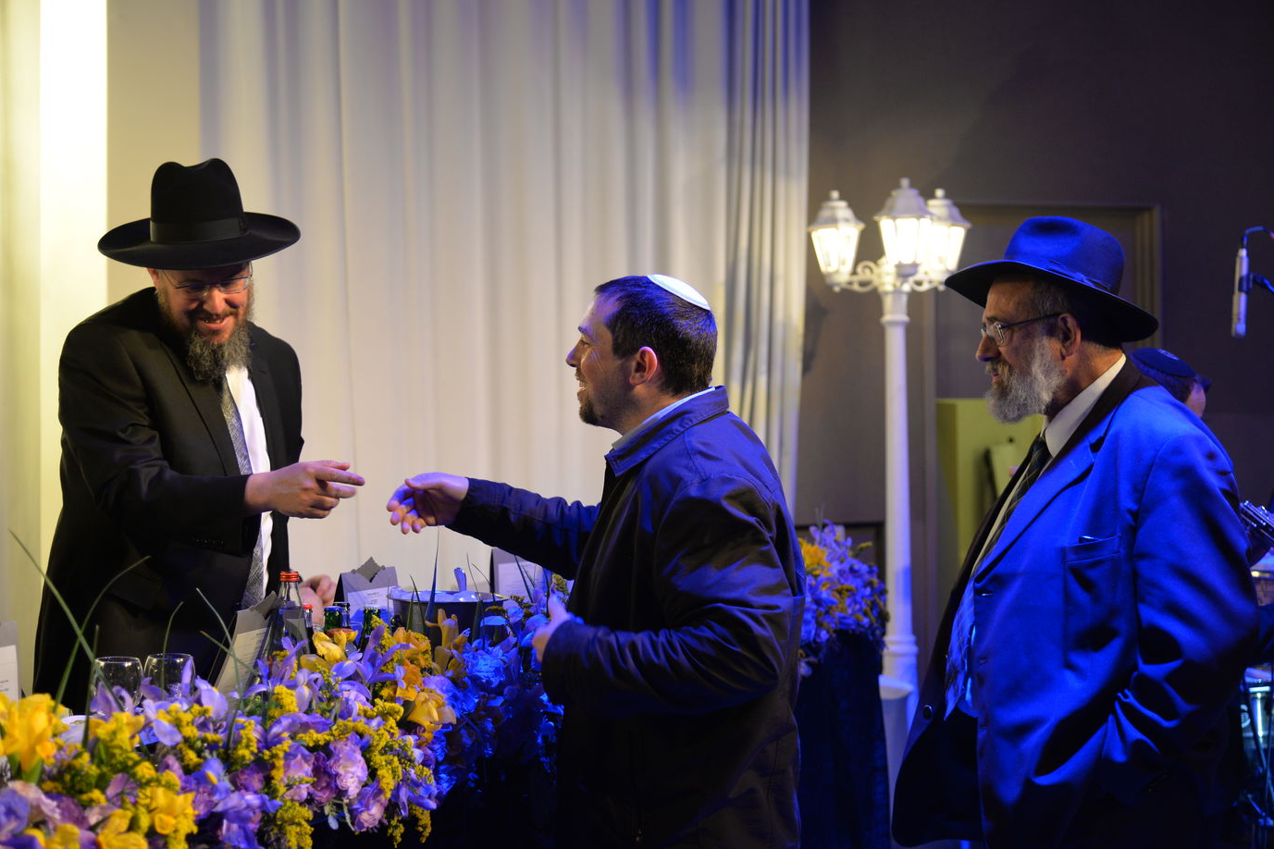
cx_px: 642
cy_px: 431
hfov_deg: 33.9
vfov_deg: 23.0
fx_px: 2088
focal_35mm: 59
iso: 1250
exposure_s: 1/125
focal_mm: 58
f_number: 4
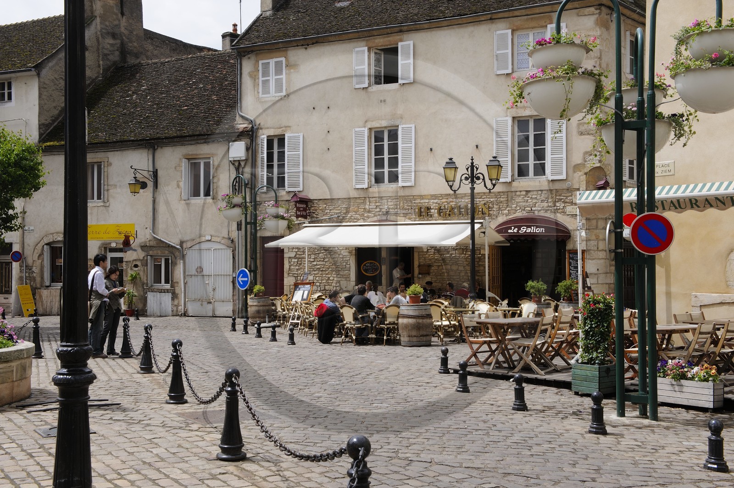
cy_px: 244
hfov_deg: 46.4
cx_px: 367
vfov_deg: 31.8
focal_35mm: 42
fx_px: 856
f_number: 13
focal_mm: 42
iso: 200
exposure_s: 1/160
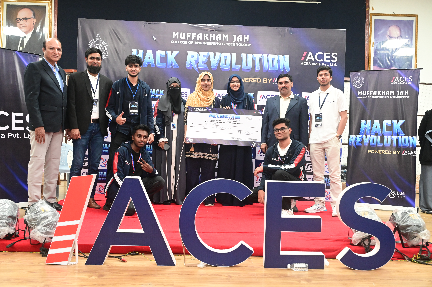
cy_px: 144
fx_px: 396
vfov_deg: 39.9
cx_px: 216
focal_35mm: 33
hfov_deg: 57.3
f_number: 5.6
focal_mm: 33
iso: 6400
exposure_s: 1/125
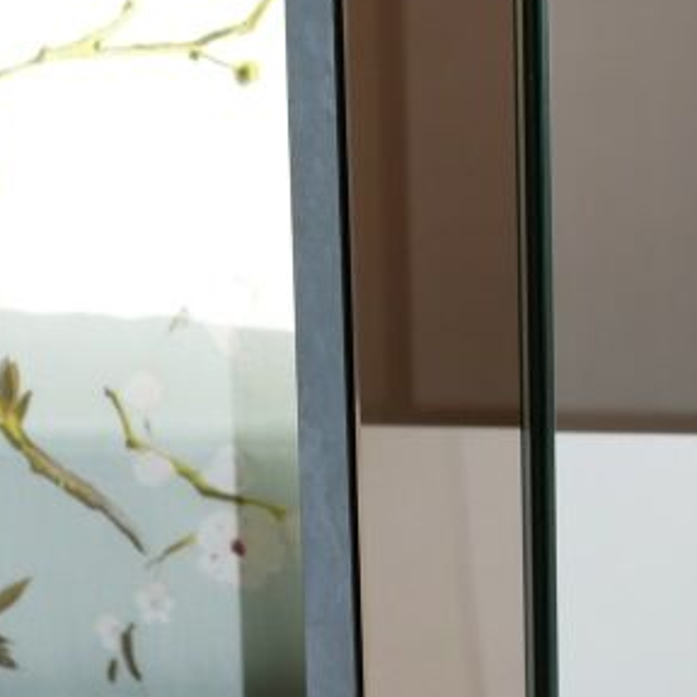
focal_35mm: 158
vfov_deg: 11.0
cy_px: 48
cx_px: 756
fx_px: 3599
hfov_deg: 10.9
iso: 200
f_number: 5
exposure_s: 1/125
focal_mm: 20
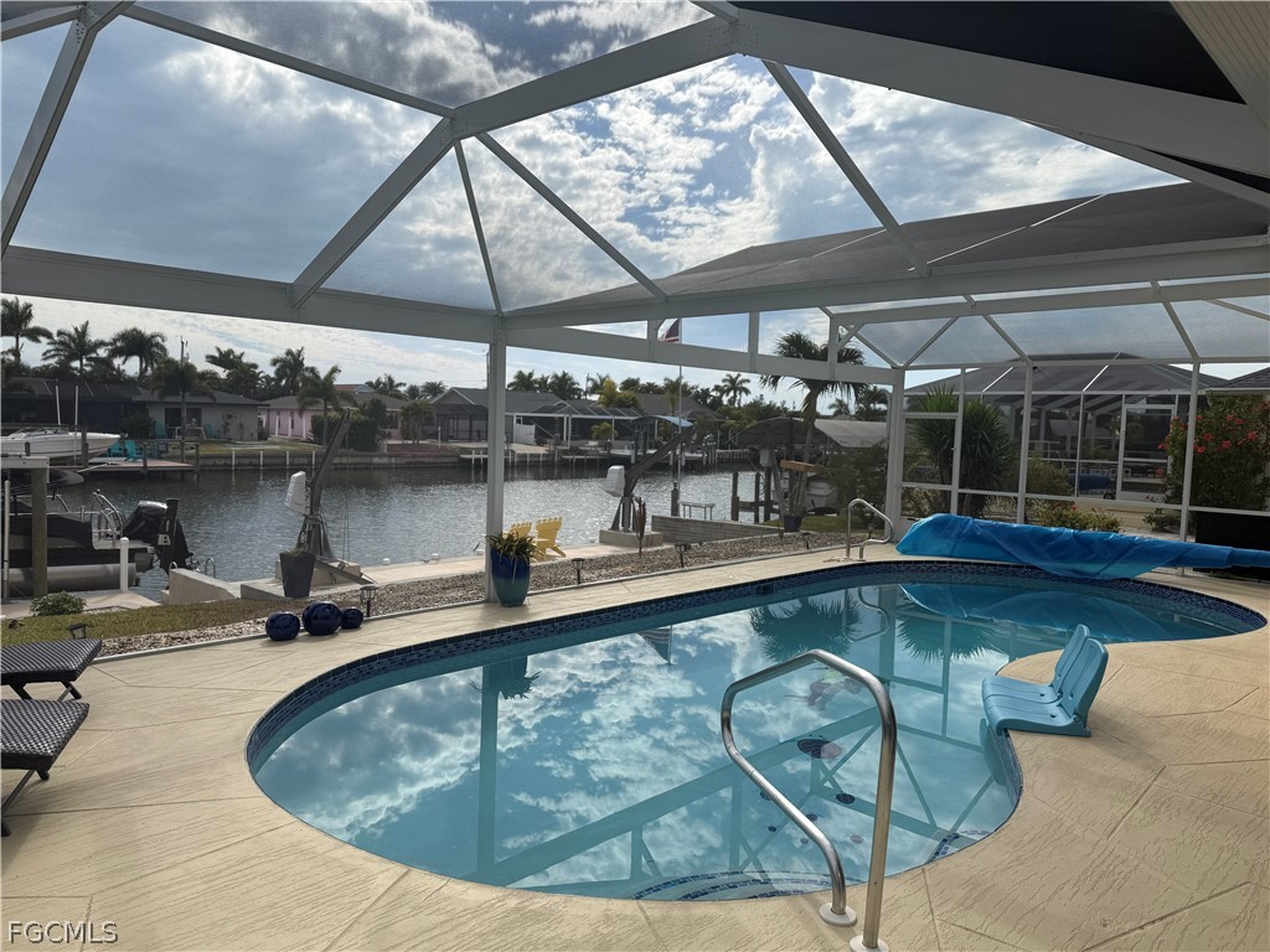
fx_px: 881
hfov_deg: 71.6
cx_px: 635
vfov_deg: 56.8
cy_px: 476
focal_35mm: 24
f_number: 1.78
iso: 80
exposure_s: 1/3953
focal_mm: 6.76
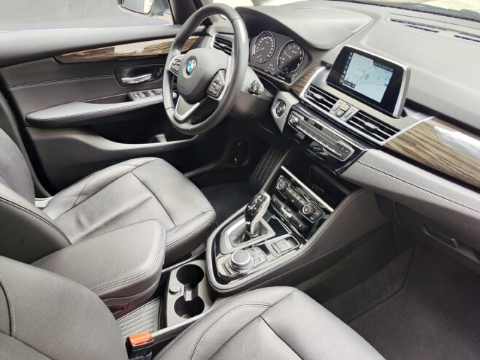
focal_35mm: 28
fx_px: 388
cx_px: 216
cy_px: 180
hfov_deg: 63.3
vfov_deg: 49.8
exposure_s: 1/100
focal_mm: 7.01
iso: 119
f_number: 1.69
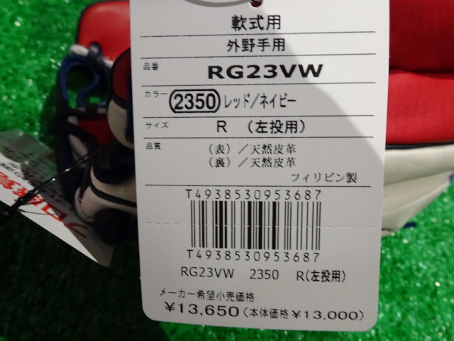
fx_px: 367
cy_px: 170
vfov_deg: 49.7
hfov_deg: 63.4
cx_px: 227
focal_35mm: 28
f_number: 3.5
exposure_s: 1/30
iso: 320
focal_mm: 4.75
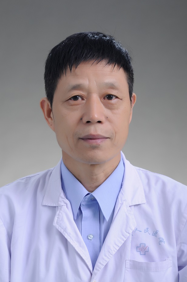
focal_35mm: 128
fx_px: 996
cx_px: 94
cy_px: 141
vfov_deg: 16.1
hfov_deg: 10.7
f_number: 5.6
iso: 160
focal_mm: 85
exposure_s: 1/125
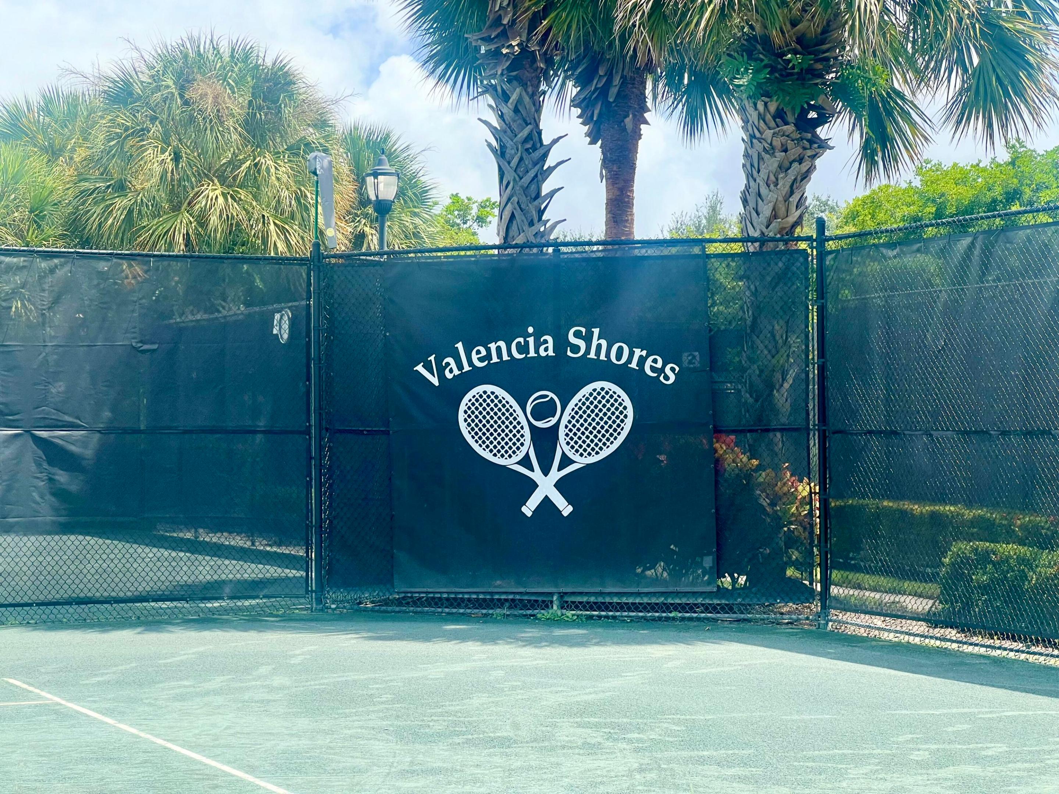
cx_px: 530
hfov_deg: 25.3
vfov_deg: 19.1
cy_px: 397
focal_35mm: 77
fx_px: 2356
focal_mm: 9
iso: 32
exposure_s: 1/356
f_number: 2.8
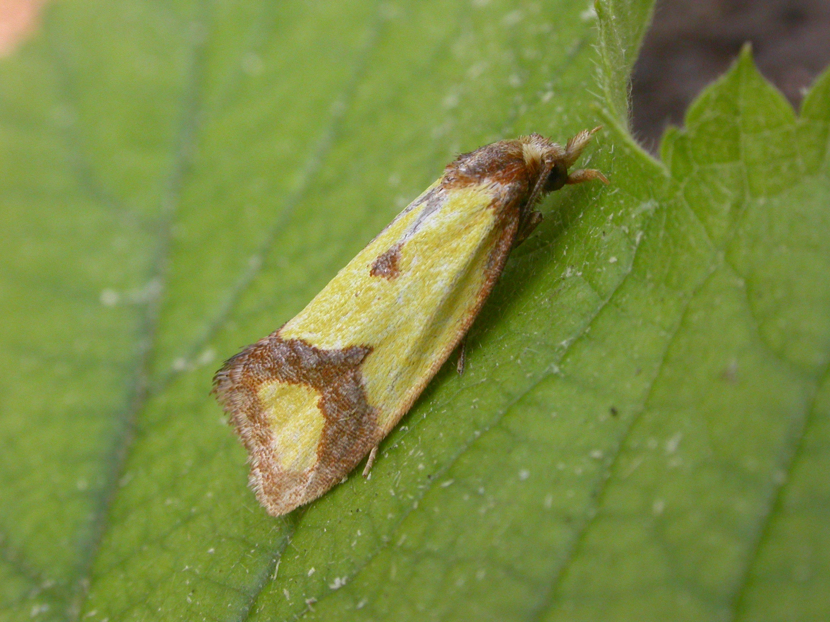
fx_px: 2733
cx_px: 415
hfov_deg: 17.3
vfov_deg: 13.0
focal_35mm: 114
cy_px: 311
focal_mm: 23.7
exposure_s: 1/81.6
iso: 200
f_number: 9.7
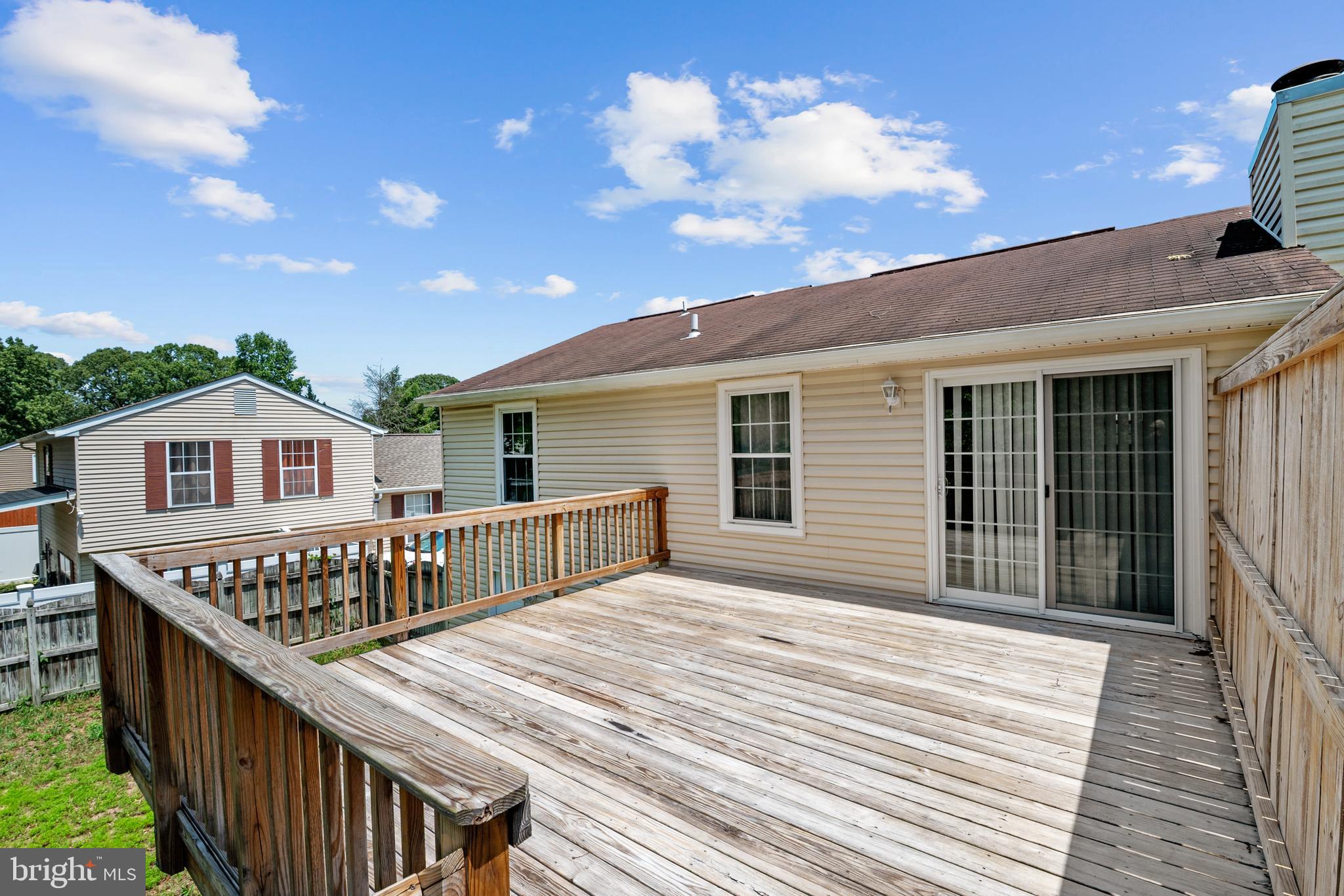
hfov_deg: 96.7
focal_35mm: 16
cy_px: 448
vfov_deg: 73.7
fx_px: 597
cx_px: 672
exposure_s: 1/400
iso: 100
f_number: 8
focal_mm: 16
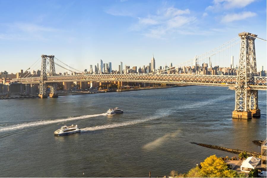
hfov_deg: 50.7
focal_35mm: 38
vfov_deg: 35.1
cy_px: 89
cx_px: 134
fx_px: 282
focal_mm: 38
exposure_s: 1/160
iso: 100
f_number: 8
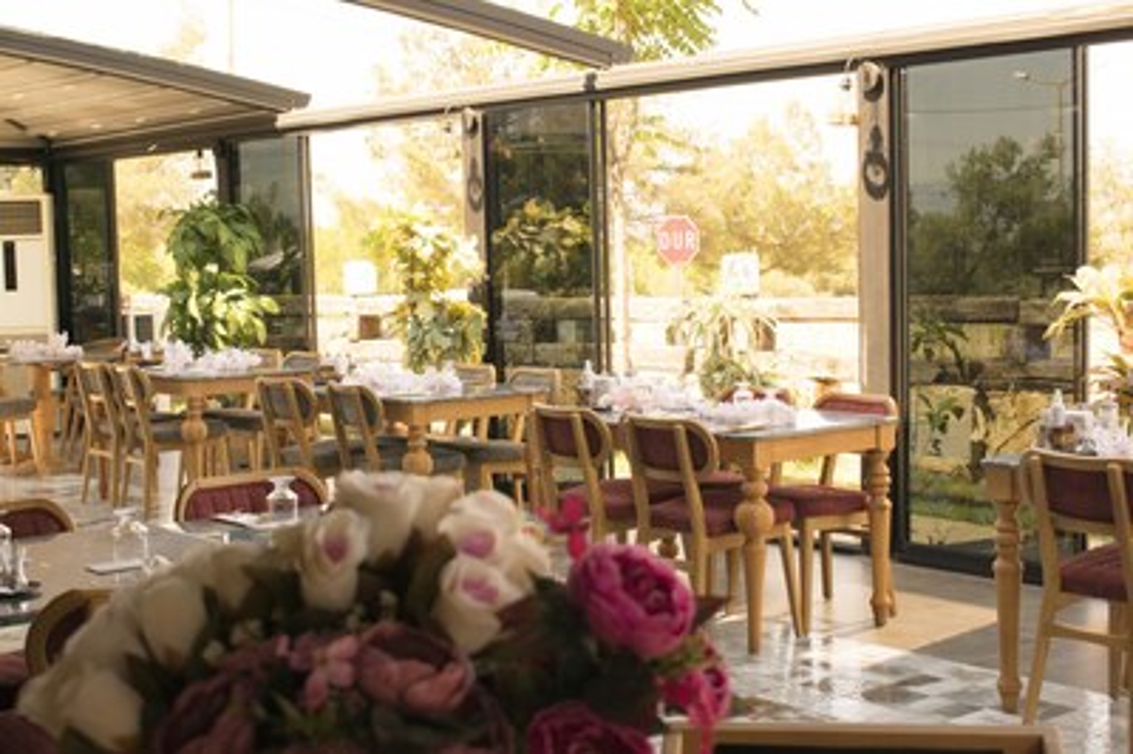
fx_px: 1698
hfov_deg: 36.9
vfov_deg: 25.0
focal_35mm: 54
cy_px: 377
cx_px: 566
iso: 320
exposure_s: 1/250
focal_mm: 36
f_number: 8
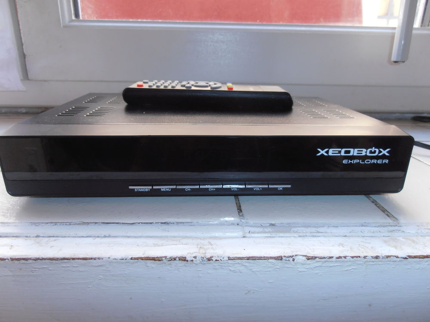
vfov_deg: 56.8
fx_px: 298
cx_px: 215
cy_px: 161
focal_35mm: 24
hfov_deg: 71.6
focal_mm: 4.2
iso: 100
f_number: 3
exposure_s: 1/30
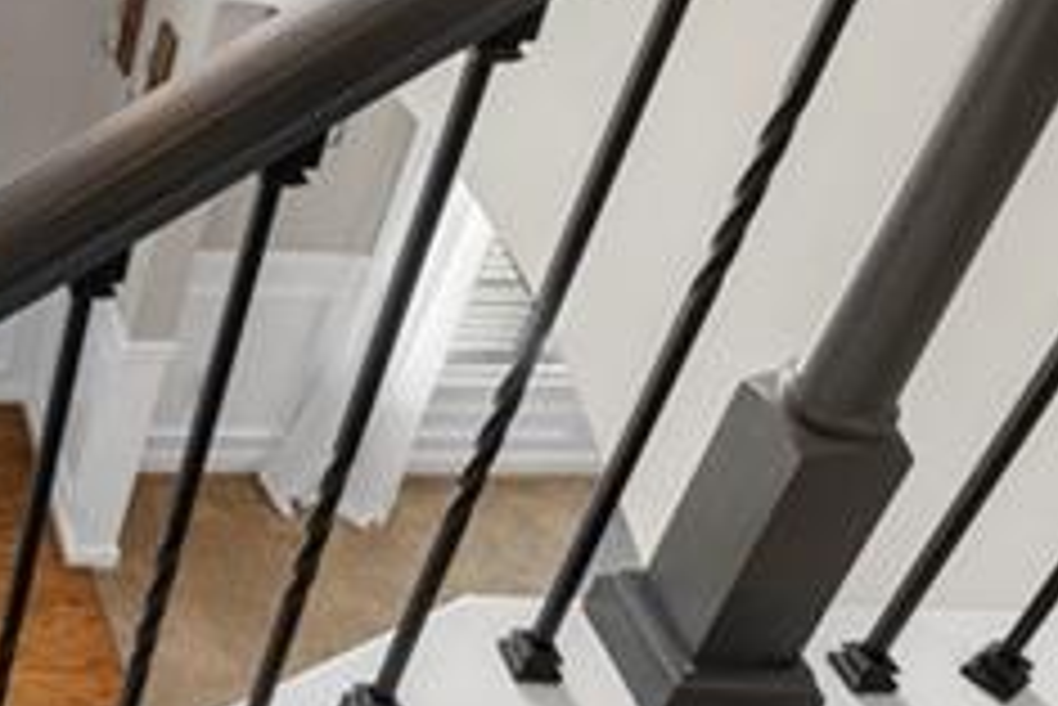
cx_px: -347
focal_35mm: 61
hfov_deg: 27.1
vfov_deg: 21.8
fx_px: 1794
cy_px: 63
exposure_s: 1/13
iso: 800
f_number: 8
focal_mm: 14
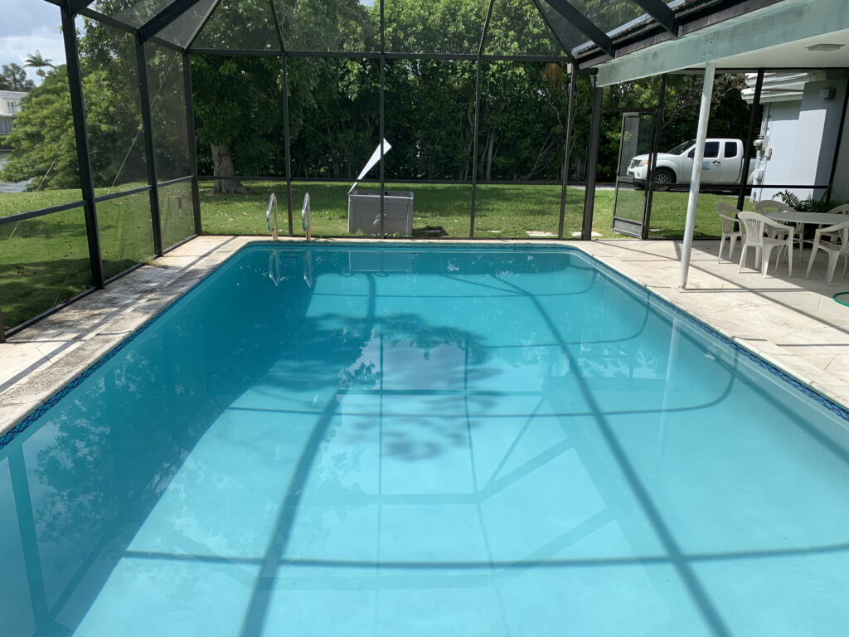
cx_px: 424
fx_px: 638
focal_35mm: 26
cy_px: 318
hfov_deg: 67.3
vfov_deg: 53.1
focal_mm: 4.25
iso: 25
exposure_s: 1/1661
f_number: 1.8
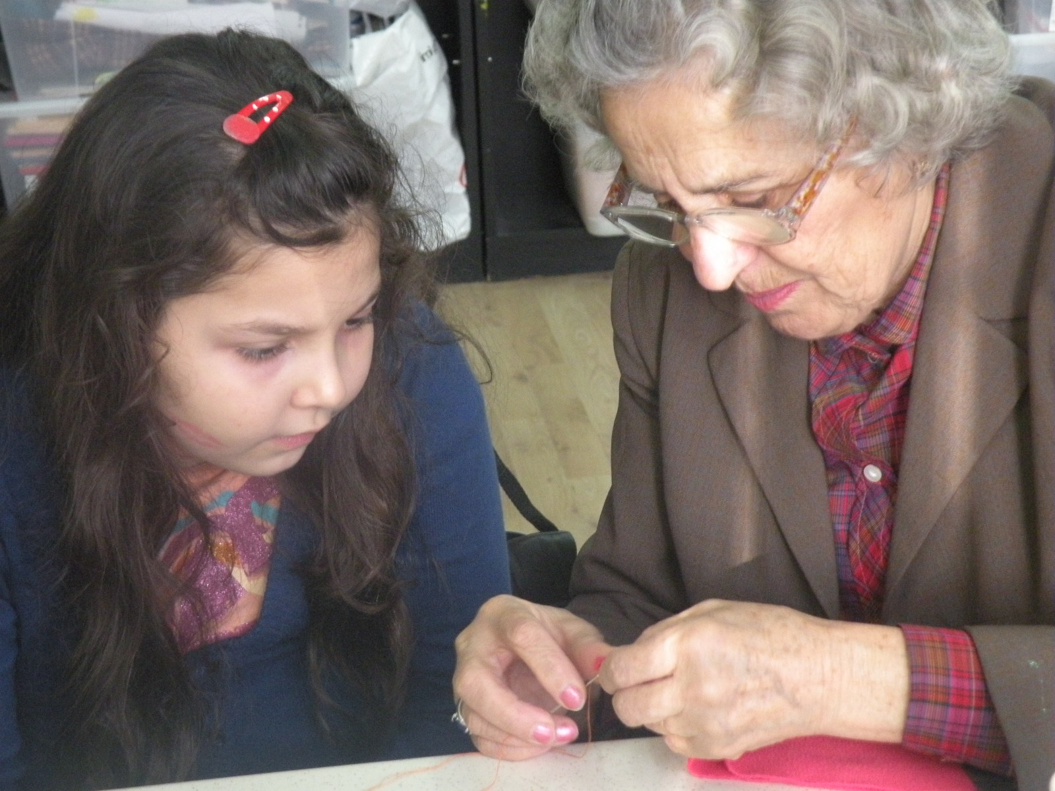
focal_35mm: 93
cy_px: 396
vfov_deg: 15.9
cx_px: 528
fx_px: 2834
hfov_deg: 21.1
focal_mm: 16.4
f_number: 4
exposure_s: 1/21.6
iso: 400
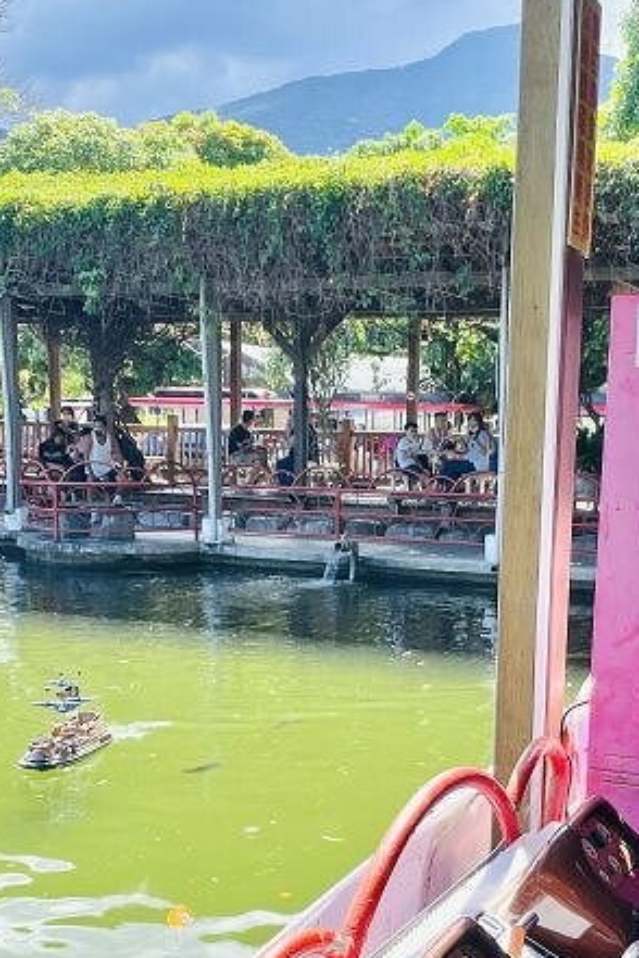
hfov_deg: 27.4
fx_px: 1305
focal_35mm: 49
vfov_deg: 39.7
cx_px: 398
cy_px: 667
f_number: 1.6
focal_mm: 4.2
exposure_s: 1/720
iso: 32
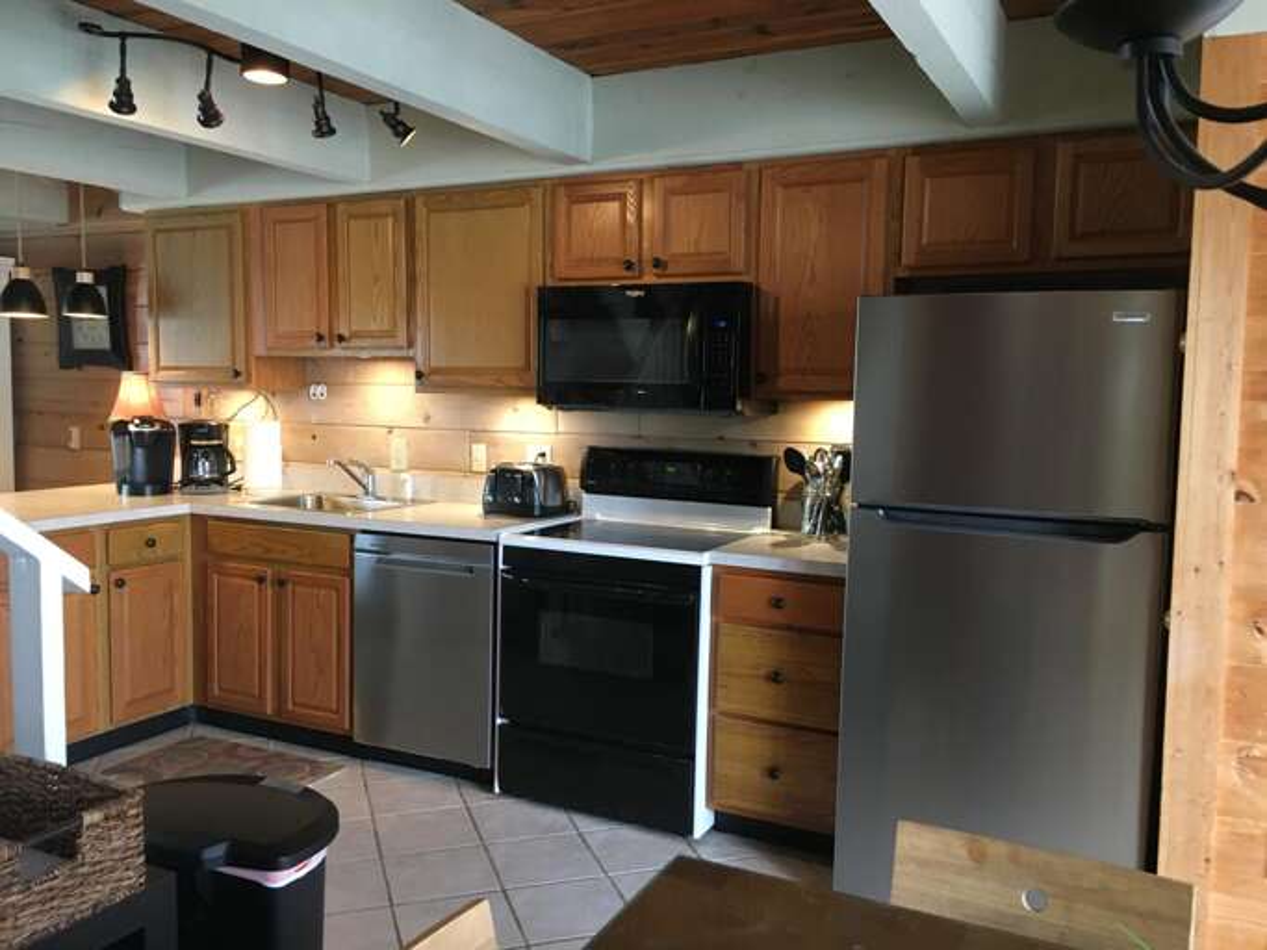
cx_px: 634
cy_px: 475
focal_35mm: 29
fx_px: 1061
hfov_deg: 61.7
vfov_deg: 48.2
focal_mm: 4.15
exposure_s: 1/30
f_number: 2.2
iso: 160
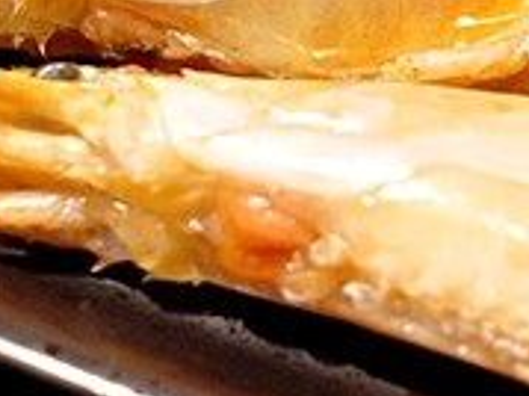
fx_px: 2443
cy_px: 74
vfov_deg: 9.2
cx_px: 653
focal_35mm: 160
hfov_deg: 12.1
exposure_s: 1/250
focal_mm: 23
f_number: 2.8
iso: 2000
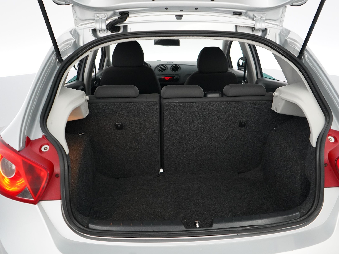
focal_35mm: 31
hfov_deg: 58.3
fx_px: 304
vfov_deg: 45.4
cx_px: 182
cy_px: 128
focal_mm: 28
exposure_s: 1/160
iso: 6400
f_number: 3.5
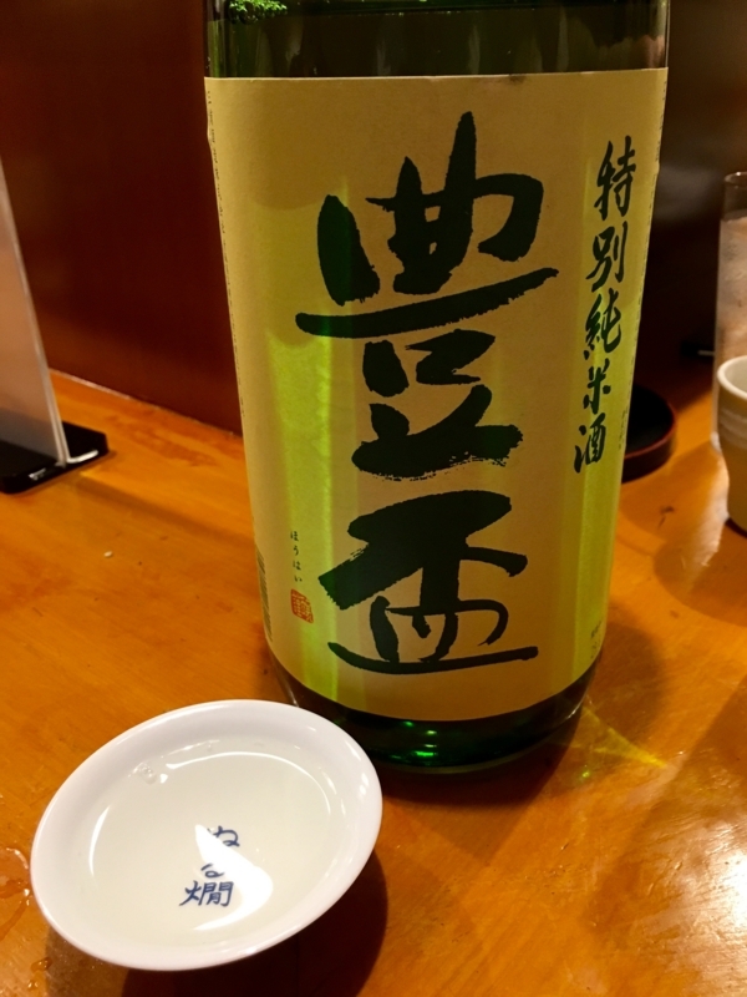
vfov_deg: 61.7
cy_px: 498
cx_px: 374
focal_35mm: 29
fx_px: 834
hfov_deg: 48.2
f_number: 2.2
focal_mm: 4.15
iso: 125
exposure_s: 1/30
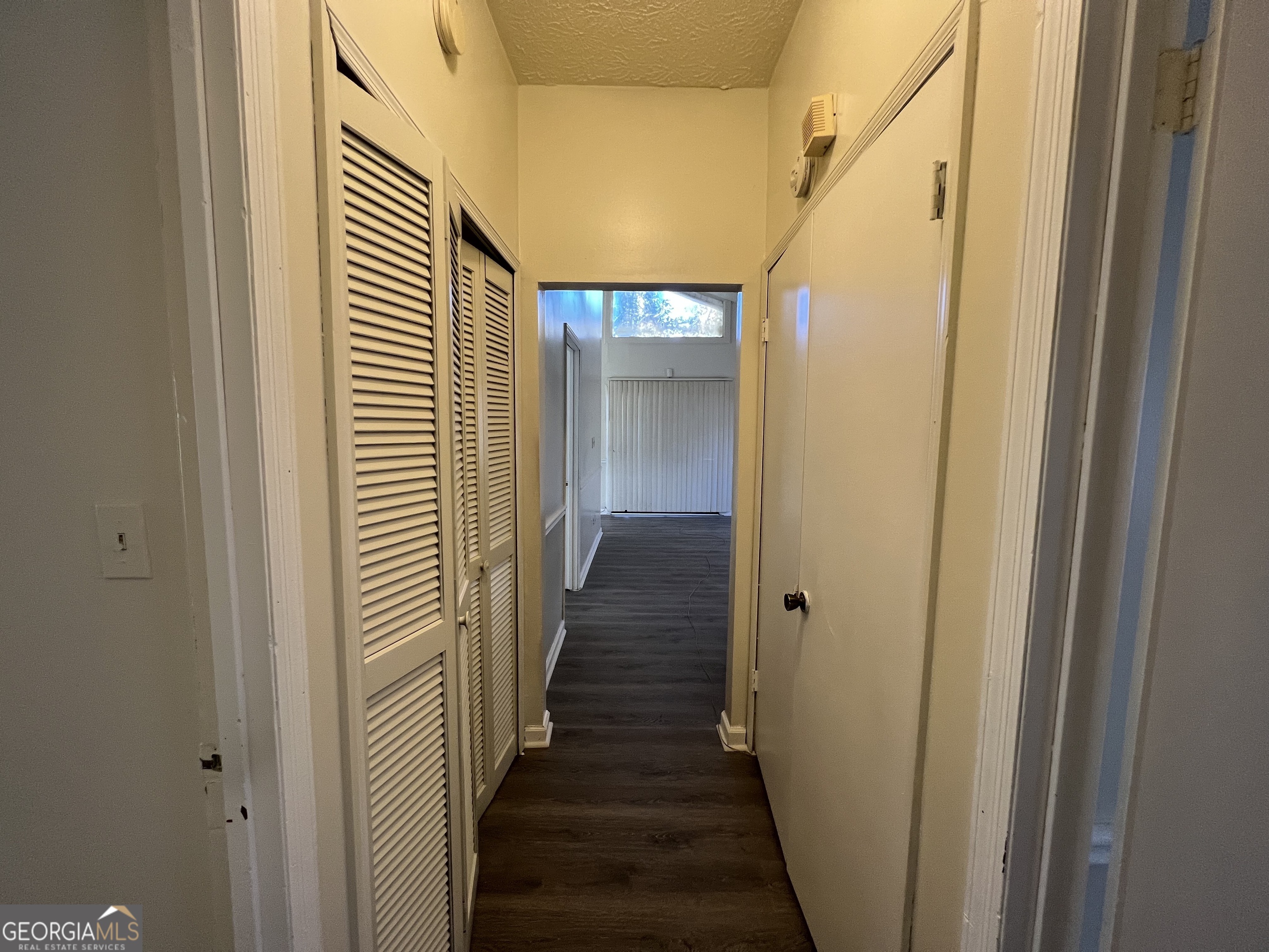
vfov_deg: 89.9
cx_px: 634
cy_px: 476
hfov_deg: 106.2
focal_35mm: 13
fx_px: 477
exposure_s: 1/60
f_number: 1.8
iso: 200
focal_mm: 1.57
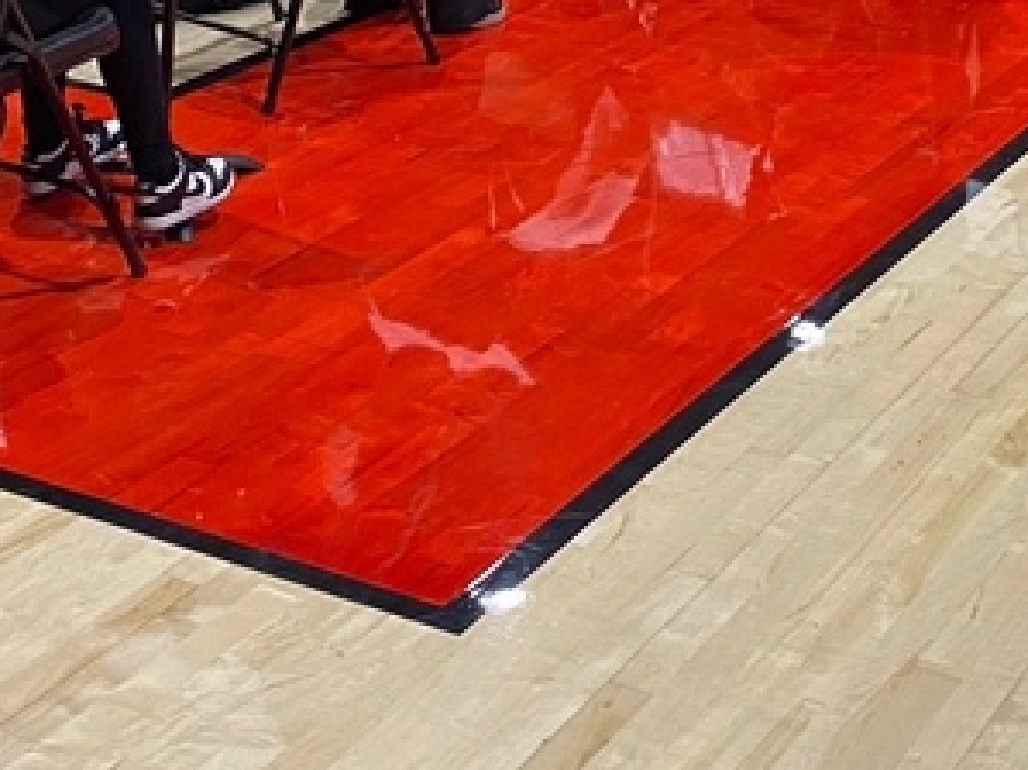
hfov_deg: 22.0
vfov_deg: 15.5
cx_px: 481
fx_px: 2642
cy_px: -320
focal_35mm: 89
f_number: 1.8
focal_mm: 4.25
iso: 200
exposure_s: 1/60
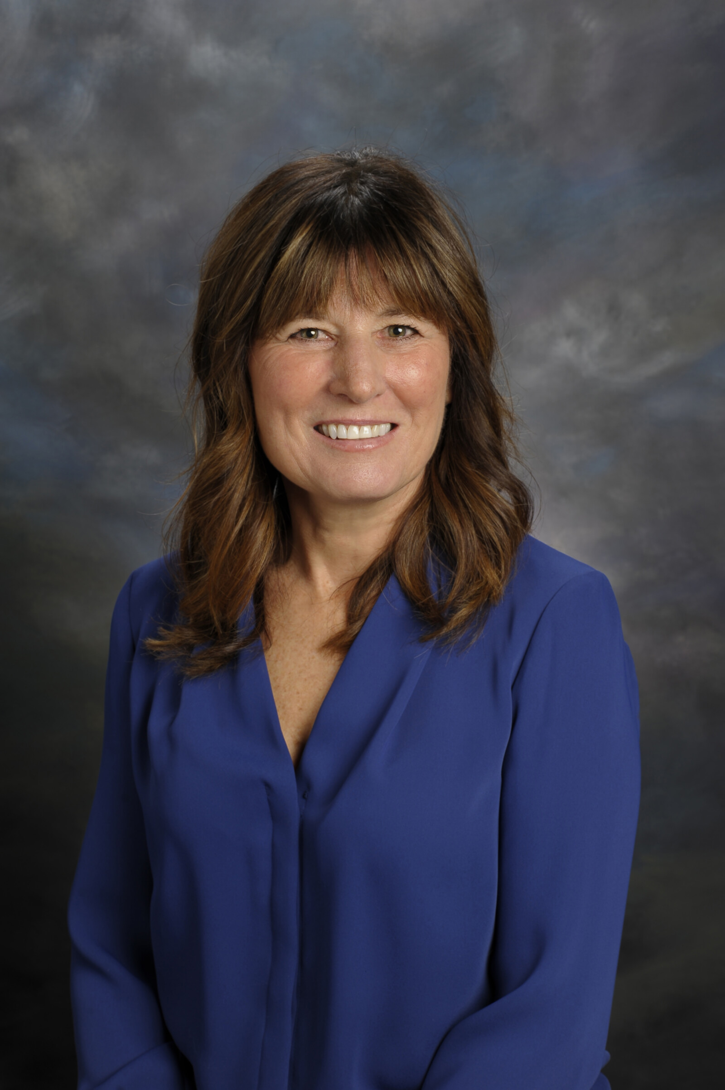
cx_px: 362
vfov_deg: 32.4
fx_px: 1875
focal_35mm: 62
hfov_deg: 21.9
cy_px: 545
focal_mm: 62
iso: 200
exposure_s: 1/125
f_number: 8
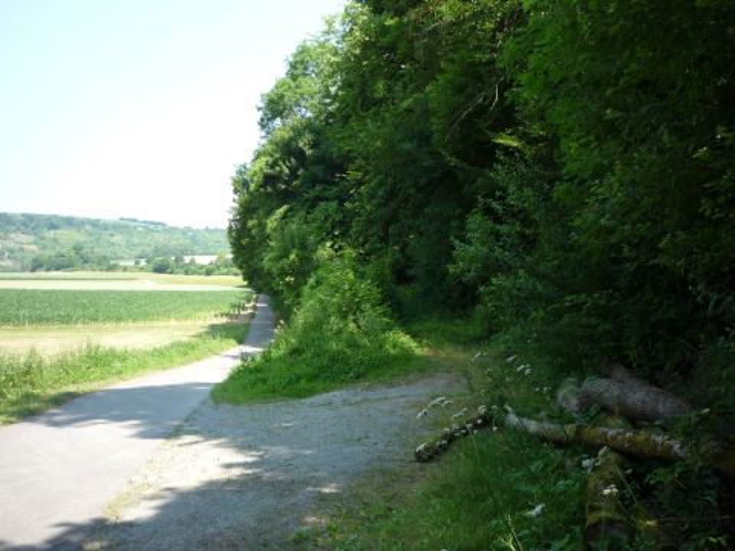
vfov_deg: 44.2
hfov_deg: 56.8
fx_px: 679
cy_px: 276
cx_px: 368
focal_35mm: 32
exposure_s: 1/160
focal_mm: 5.2
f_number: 4
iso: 100
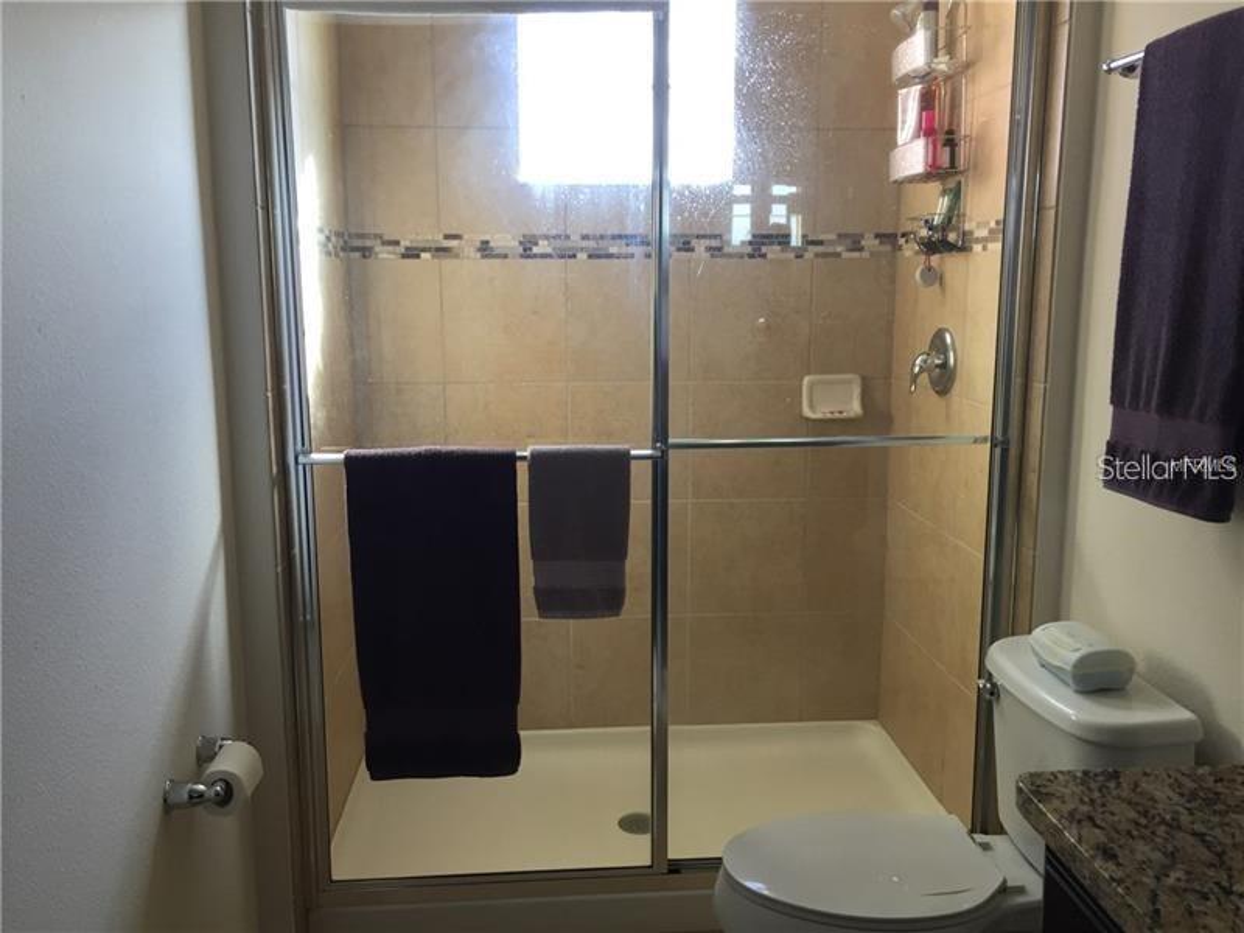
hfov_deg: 61.7
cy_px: 466
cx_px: 622
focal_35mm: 29
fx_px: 1042
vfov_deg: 48.2
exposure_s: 1/30
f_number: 2.2
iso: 32
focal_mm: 4.15
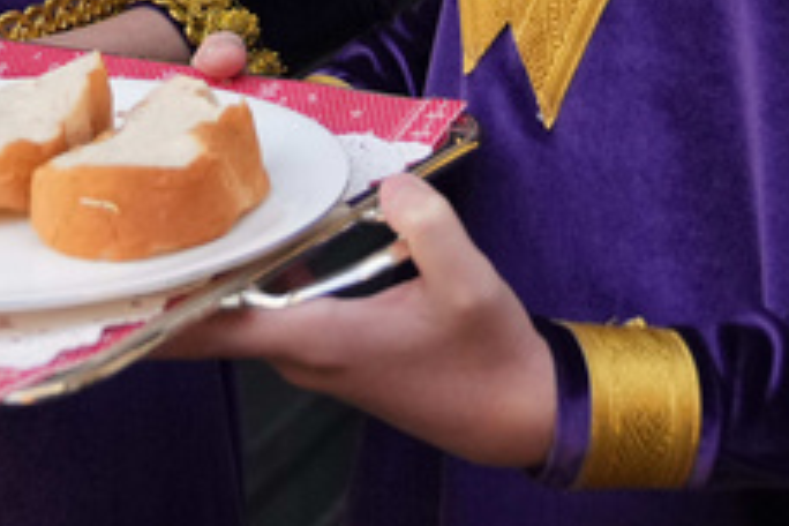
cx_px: 232
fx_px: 3046
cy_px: -317
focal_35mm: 139
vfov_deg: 9.5
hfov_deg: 14.7
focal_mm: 31
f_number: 3.5
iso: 1600
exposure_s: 1/1250
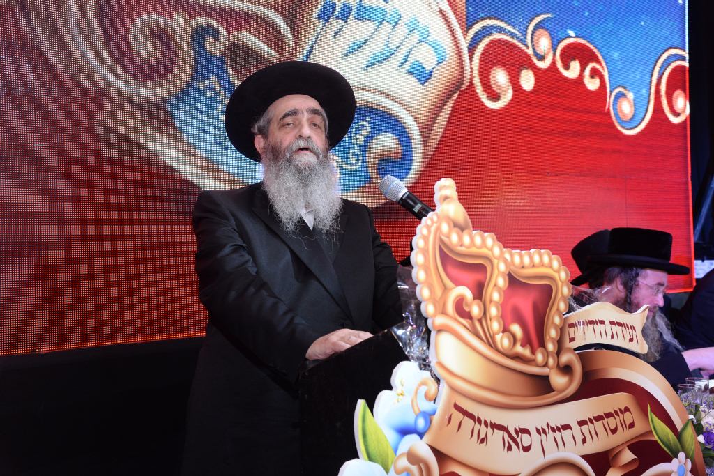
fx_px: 912
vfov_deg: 29.3
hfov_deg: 42.7
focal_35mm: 46
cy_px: 238
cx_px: 357
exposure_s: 1/80
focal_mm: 46
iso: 1600
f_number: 4.5
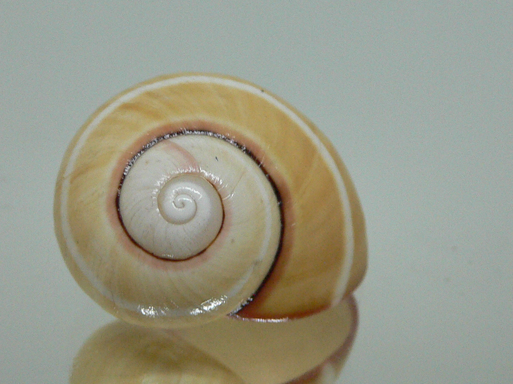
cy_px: 233
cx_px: 207
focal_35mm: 57
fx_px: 845
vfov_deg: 25.6
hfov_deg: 33.7
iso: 200
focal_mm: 4.6
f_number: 2.8
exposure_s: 1/60
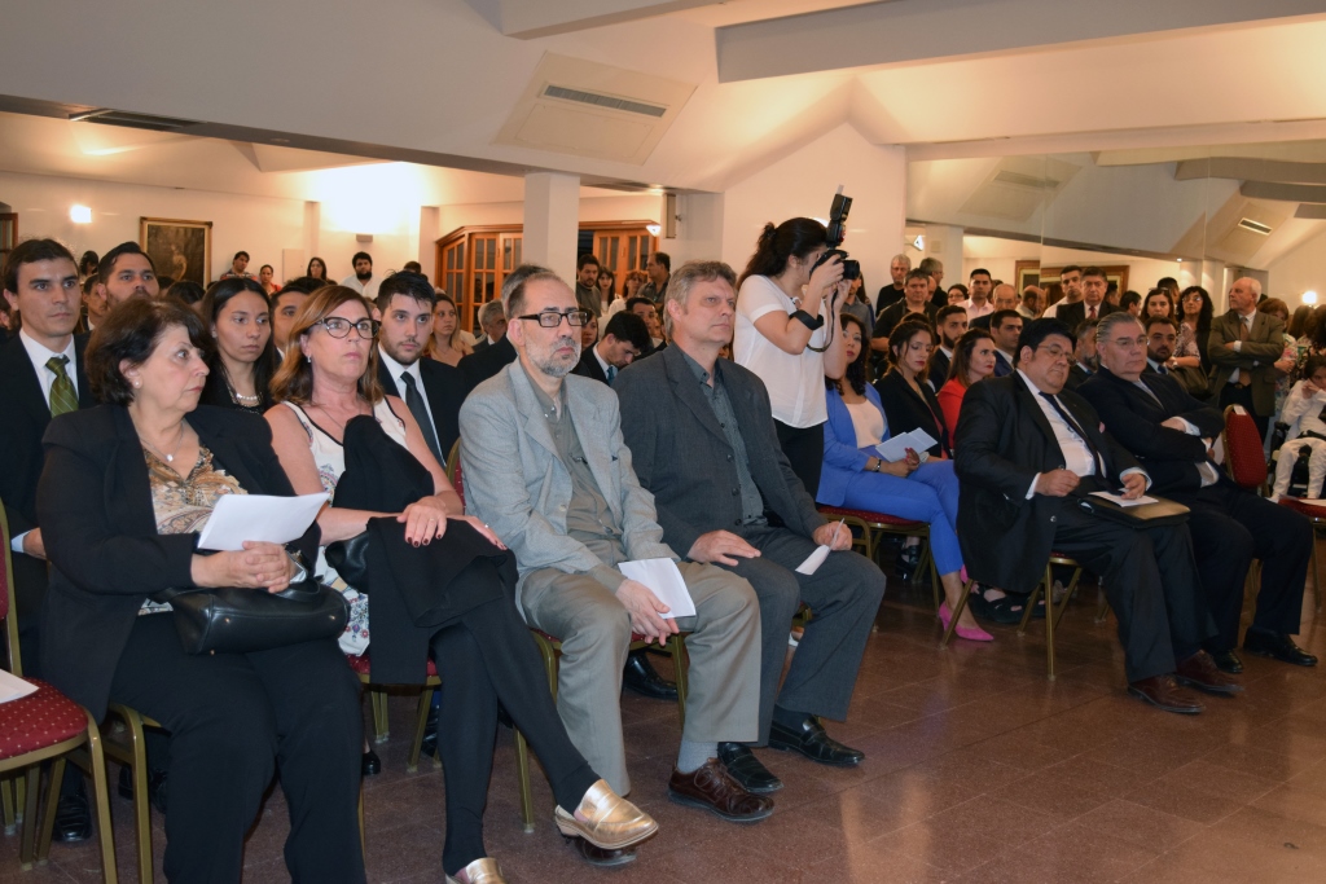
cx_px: 663
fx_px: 1326
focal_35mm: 36
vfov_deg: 36.9
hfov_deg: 53.1
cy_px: 442
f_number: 4
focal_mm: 24
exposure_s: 1/60
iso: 1400
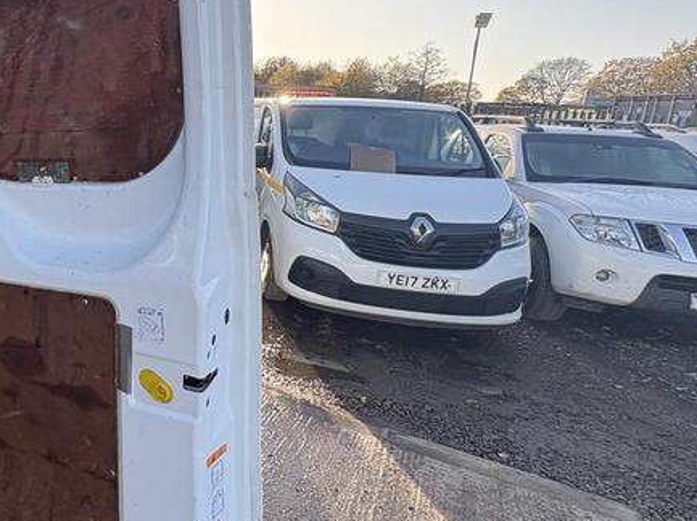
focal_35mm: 29
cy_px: 198
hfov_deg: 51.4
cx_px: 24
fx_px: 583
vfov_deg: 47.8
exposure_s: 1/307
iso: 40
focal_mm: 2.22
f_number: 2.2
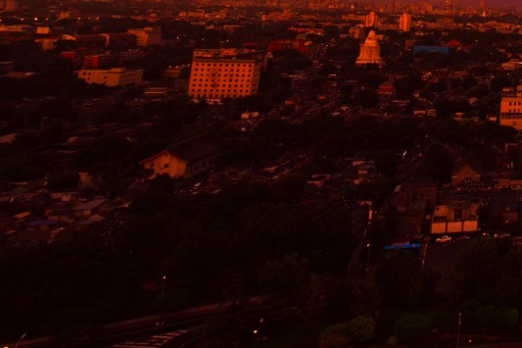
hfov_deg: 32.5
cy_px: -74
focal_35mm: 42
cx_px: 704
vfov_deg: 27.8
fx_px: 609
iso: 200
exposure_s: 1/80
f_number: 8
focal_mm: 14
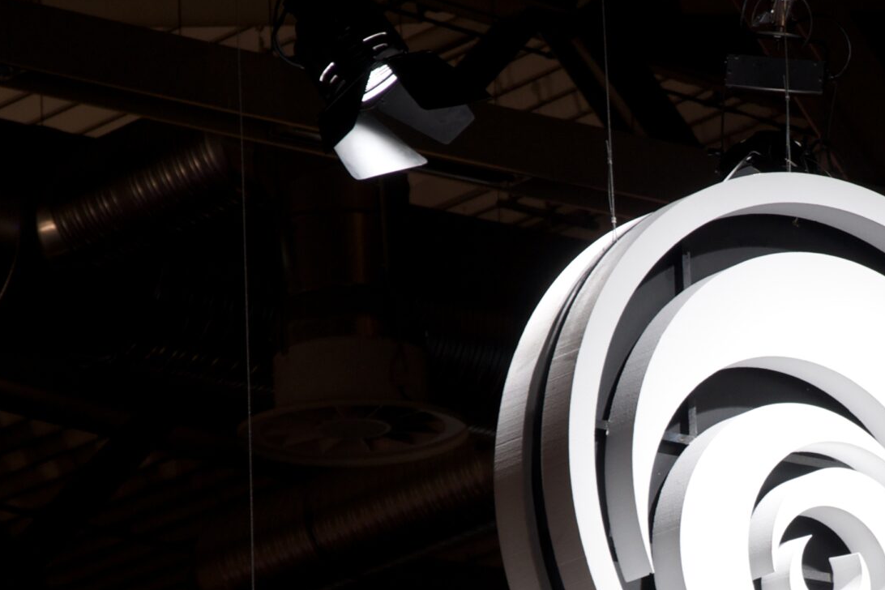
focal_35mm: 316
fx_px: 7768
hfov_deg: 6.5
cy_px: 659
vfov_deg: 4.3
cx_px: 850
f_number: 5.6
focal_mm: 90
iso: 200
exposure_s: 1/40
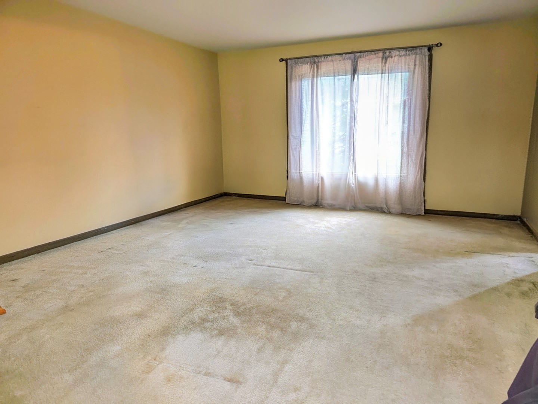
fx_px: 357
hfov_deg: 73.9
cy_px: 202
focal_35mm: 23
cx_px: 269
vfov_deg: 58.9
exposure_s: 1/12
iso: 160
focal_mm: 6.3
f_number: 1.7
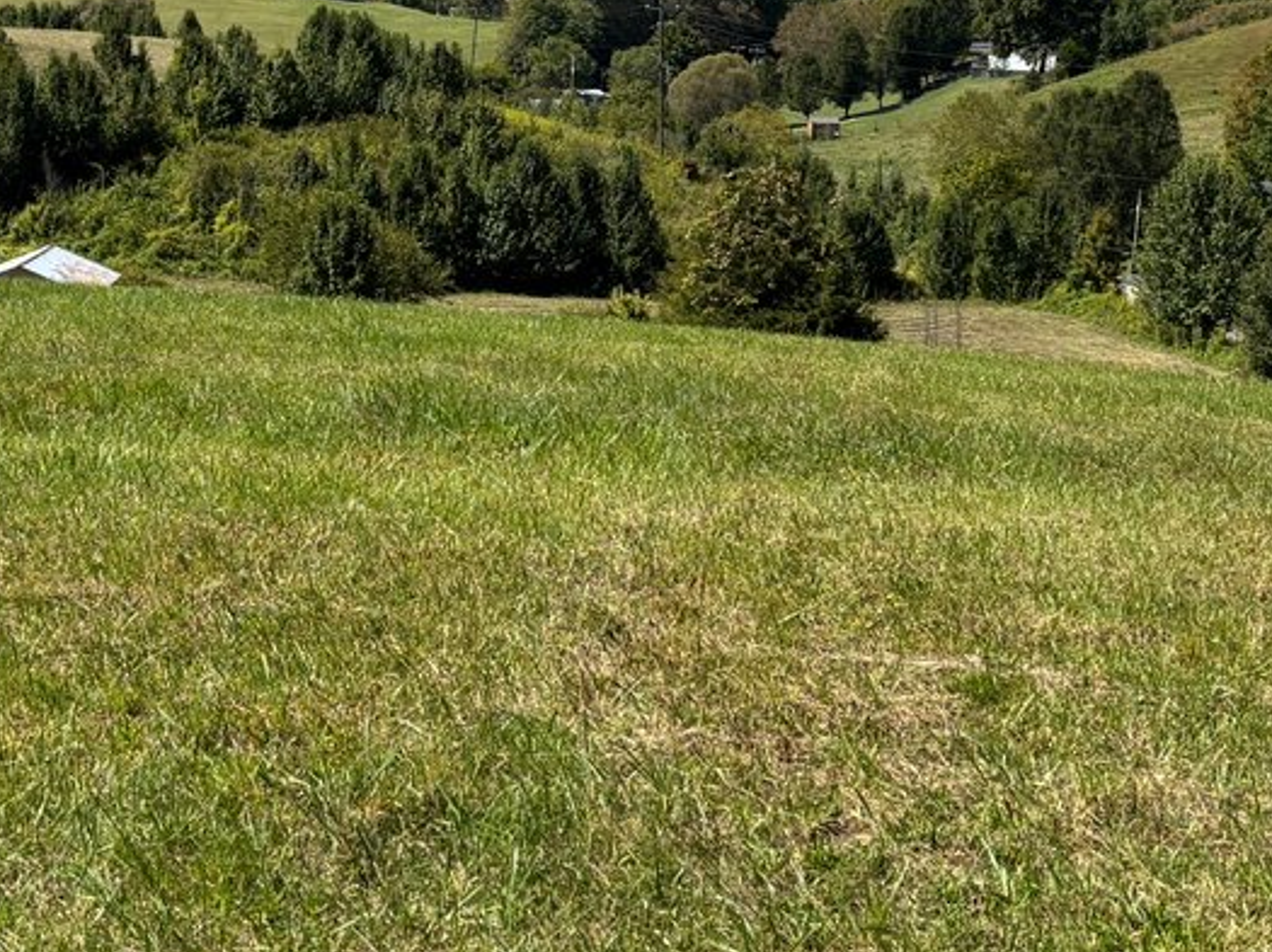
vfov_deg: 19.2
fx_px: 2754
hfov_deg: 25.9
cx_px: 483
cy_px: 62
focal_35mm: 75
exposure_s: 1/3534
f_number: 1.6
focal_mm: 5.96
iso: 50
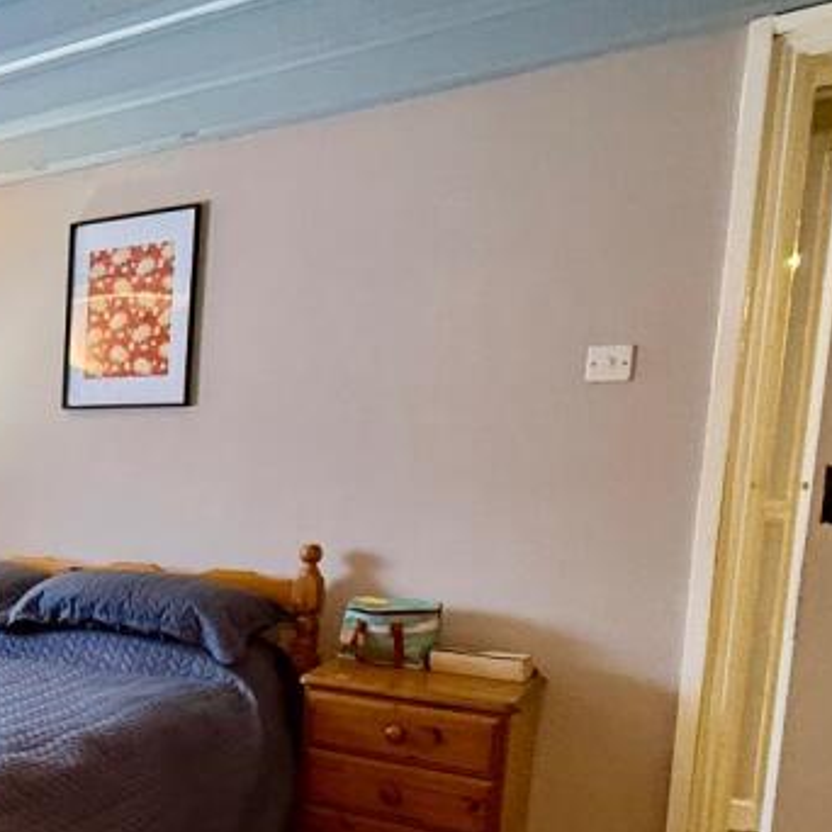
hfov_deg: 35.8
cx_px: -151
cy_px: 579
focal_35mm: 37
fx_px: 1006
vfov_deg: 44.0
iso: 500
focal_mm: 2.22
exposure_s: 1/50
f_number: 2.2
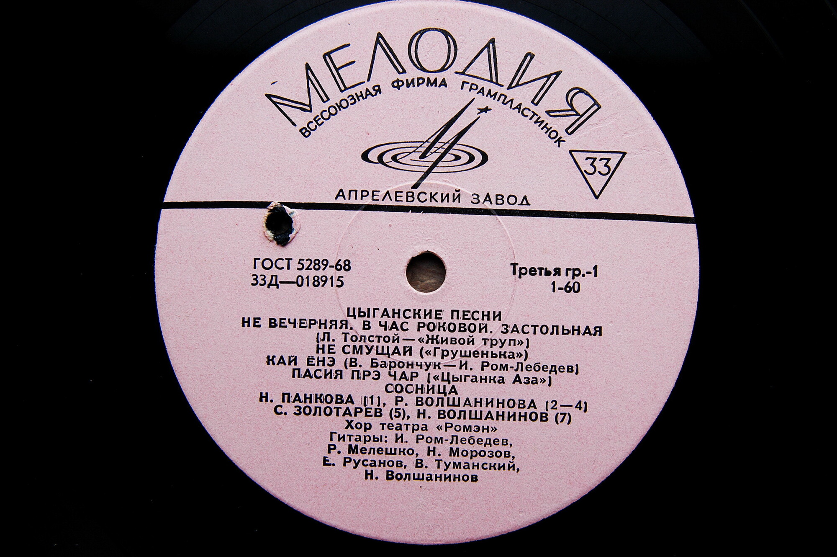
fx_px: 1220
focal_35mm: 52
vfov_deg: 25.7
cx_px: 418
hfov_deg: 37.9
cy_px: 278
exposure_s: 1/125
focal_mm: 35
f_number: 5.6
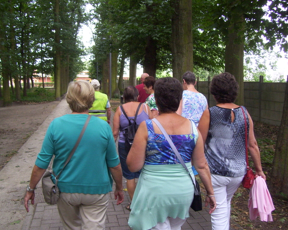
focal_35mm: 38
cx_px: 137
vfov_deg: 39.2
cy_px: 116
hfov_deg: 47.9
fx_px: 324
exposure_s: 1/125
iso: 250
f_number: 2.7
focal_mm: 6
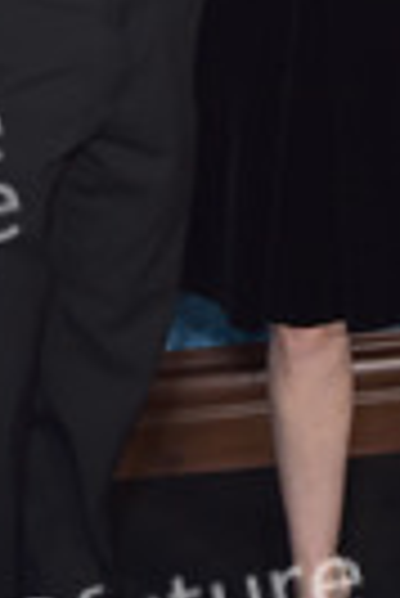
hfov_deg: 9.5
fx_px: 2394
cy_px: -9
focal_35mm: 144
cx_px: 281
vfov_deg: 14.0
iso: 640
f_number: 6.3
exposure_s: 1/200
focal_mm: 48
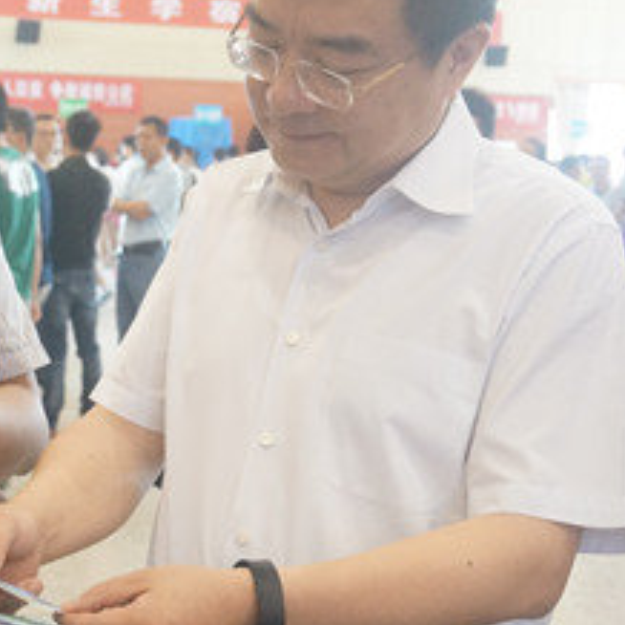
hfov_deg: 21.4
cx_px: 43
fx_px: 1613
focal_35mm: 79
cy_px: 307
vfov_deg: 21.9
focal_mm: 27
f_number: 4.5
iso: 3200
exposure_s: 1/50
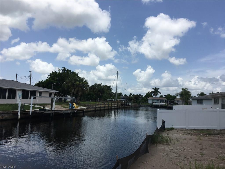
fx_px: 188
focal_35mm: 29
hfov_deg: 61.7
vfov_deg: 48.2
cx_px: 112
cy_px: 84
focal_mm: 4.15
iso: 25
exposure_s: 1/2564
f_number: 2.2
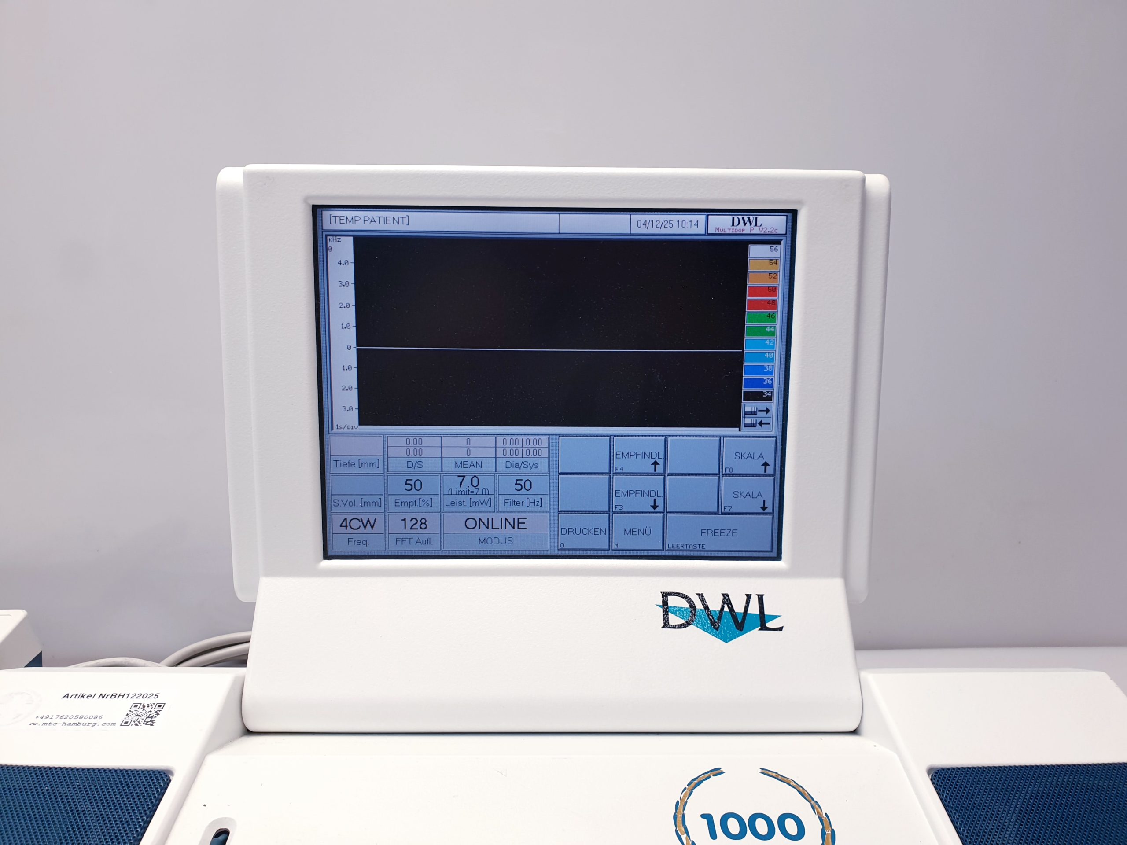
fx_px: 846
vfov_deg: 53.1
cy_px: 422
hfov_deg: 67.3
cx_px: 564
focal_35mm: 26
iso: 50
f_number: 2.4
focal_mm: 4.3
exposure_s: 1/50
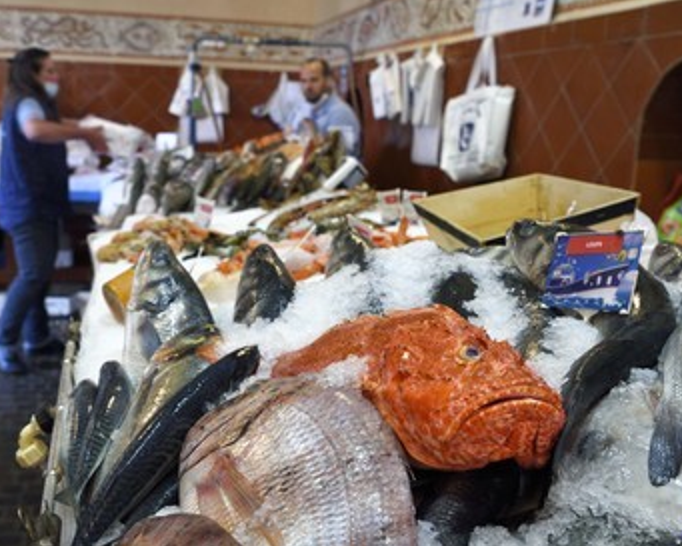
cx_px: 318
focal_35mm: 37
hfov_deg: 49.0
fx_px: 747
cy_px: 272
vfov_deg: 40.1
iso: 800
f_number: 6.3
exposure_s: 1/50
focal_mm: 32
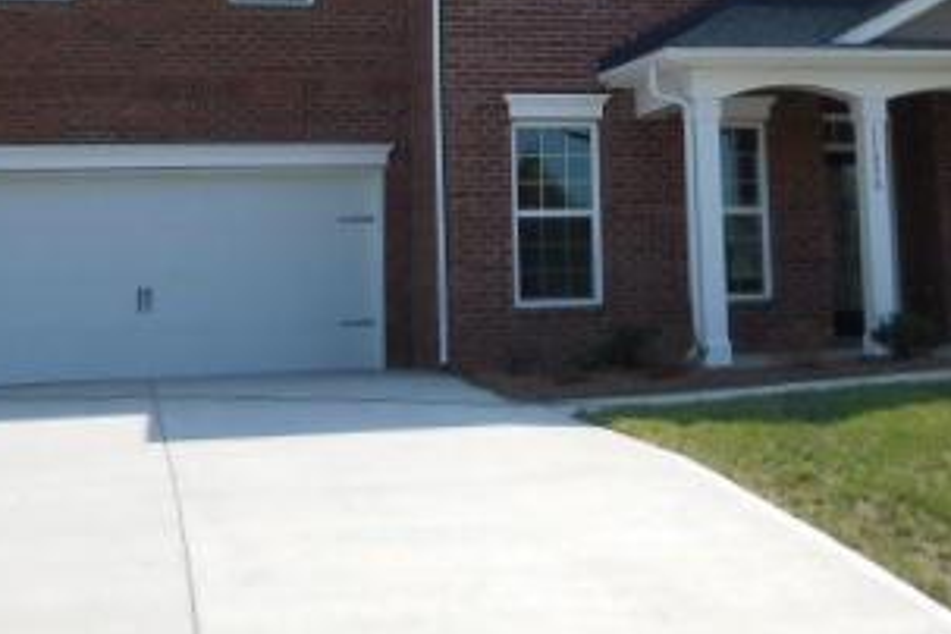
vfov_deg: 23.9
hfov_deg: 36.1
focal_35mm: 55
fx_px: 1453
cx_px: 562
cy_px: 60
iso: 125
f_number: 3.3
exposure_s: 1/1250
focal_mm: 4.5
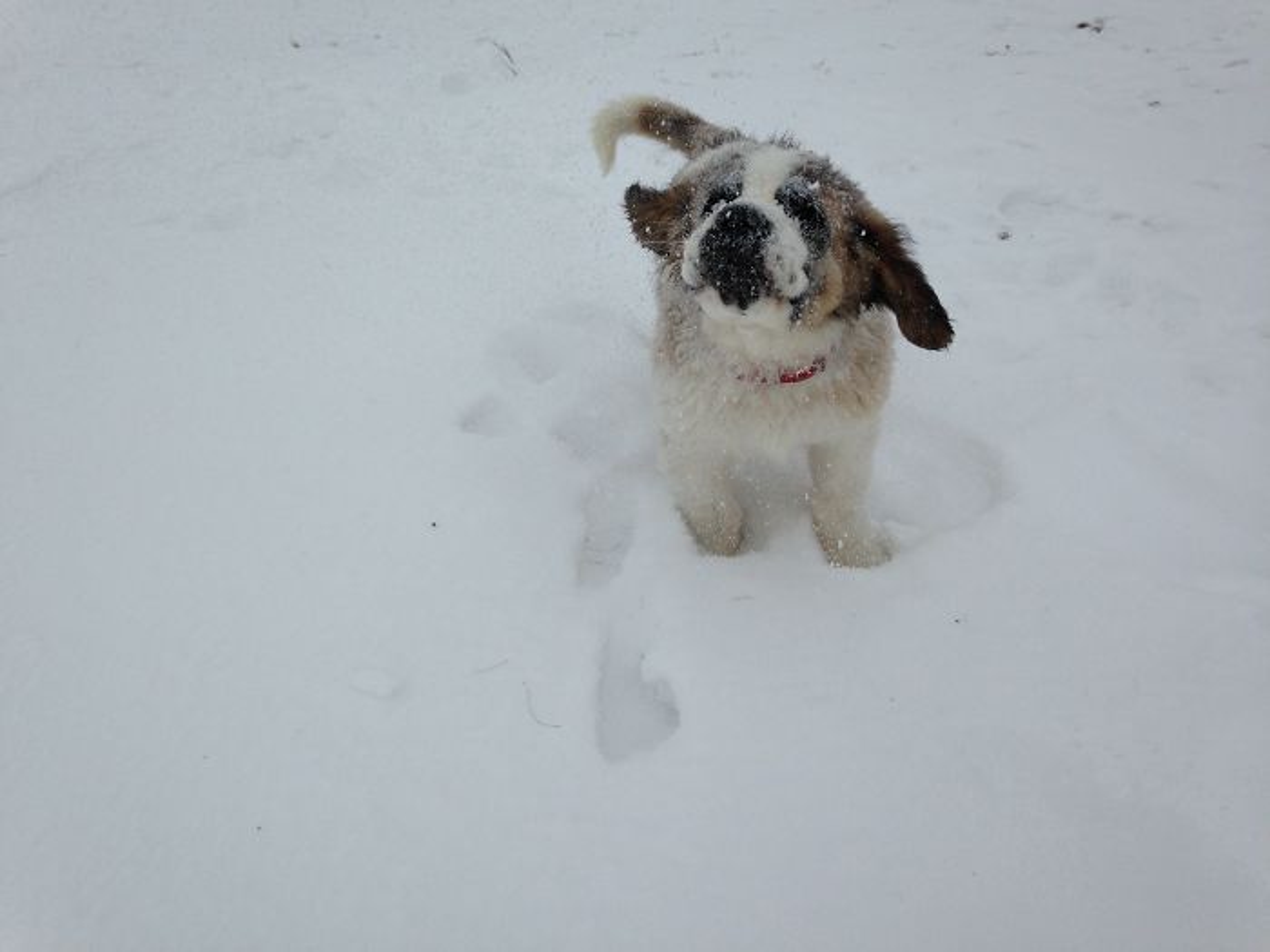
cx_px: 635
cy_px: 476
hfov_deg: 55.4
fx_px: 1211
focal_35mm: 33
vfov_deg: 42.9
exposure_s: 1/1938
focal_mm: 4.12
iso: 50
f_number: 2.4
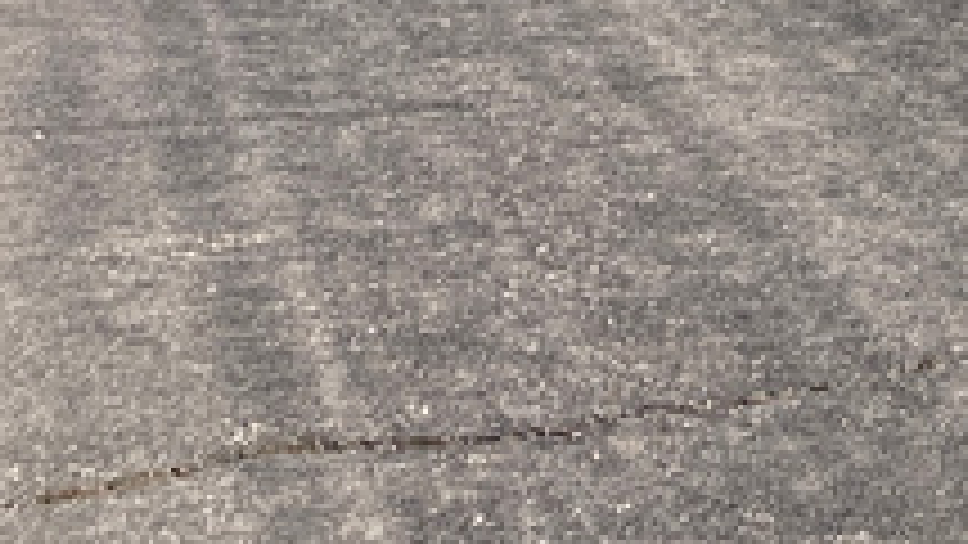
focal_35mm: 145
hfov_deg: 13.7
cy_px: -769
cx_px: 1535
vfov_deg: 7.8
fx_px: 3722
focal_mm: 3.99
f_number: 1.8
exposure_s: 1/2558
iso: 20
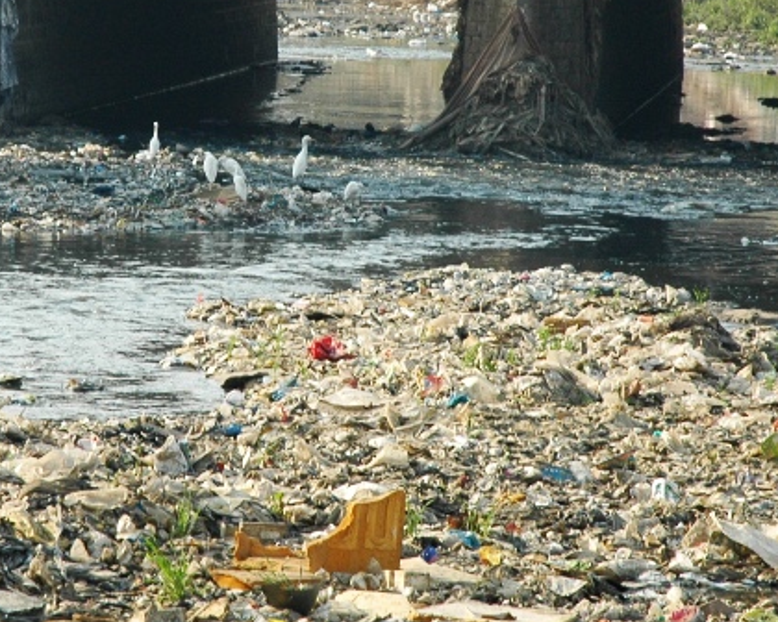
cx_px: 213
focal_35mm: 240
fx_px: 5526
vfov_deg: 6.4
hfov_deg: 8.0
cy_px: 191
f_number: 9.5
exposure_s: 1/180
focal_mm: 70
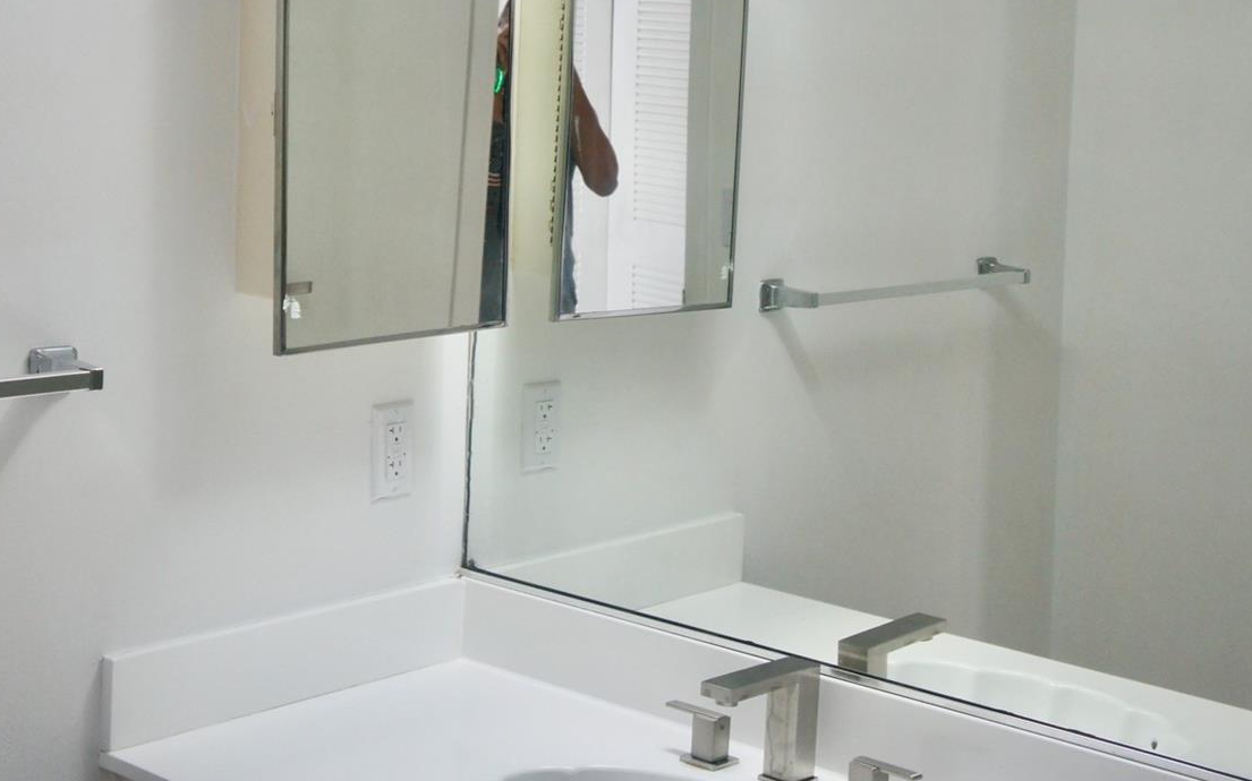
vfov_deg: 21.6
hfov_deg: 34.1
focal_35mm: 60
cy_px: 206
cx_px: 534
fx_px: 2038
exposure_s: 1/100
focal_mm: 27
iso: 500
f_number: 4
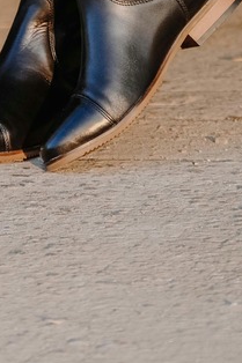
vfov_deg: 4.5
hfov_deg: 3.0
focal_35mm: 454
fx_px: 4583
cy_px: -50
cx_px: -21
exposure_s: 1/500
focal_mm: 92.4
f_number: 4
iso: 640
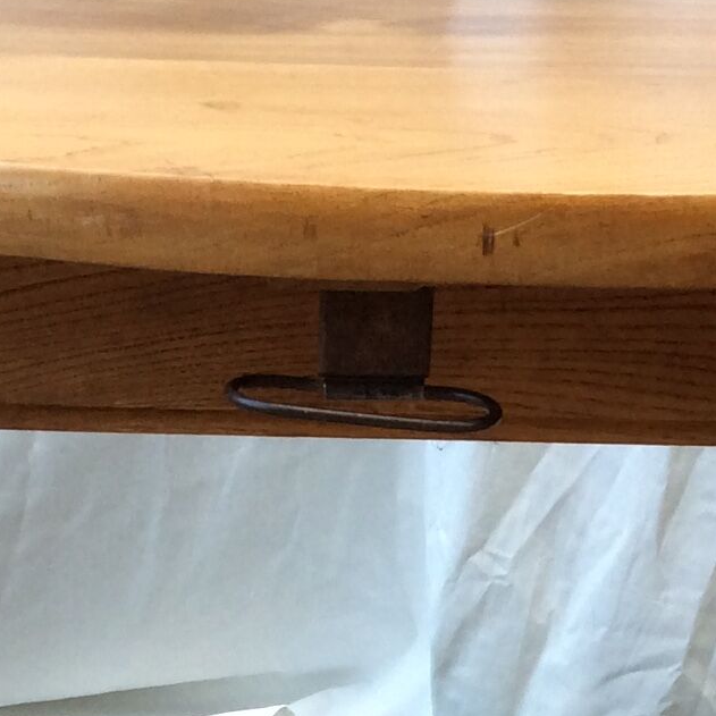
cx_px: 464
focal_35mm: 116
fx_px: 2715
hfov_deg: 15.0
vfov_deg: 14.5
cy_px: 865
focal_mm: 3.3
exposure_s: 1/100
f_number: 2.4
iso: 50
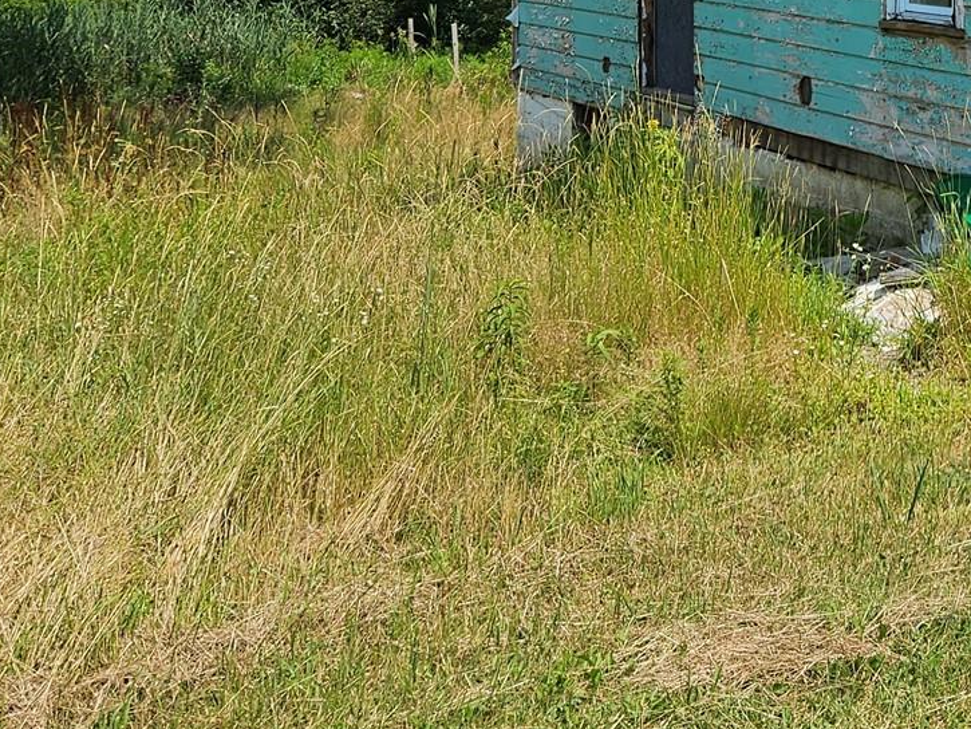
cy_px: -113
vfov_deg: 21.2
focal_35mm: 65
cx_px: 1079
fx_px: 1824
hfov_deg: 27.2
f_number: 1.8
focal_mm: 5.4
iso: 25
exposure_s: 1/2308
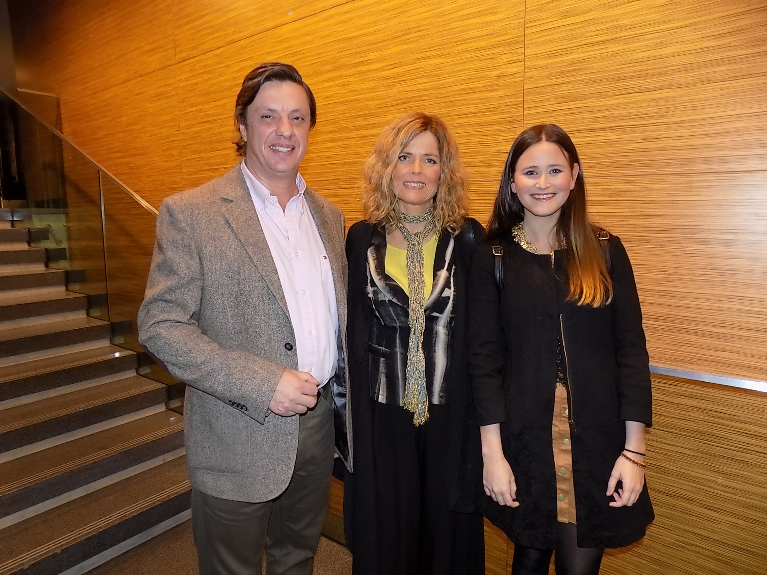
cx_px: 384
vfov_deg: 58.9
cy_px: 288
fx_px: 510
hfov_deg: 73.9
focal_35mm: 23
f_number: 3.1
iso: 200
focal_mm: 4
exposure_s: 1/30
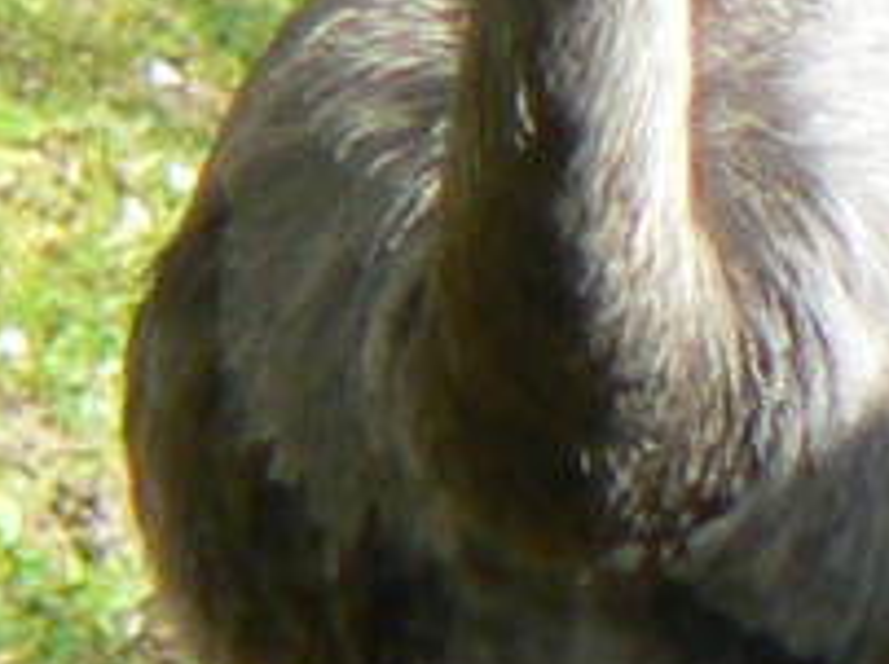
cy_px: 268
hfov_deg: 0.6
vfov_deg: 0.4
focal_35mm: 3430
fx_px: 87984
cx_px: 1043
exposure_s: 1/125
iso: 80
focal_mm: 72
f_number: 5.6
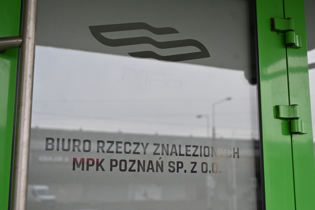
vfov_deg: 28.6
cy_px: 105
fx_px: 411
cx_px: 158
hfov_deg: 41.9
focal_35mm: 47
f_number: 4
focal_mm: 47
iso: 180
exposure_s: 1/200
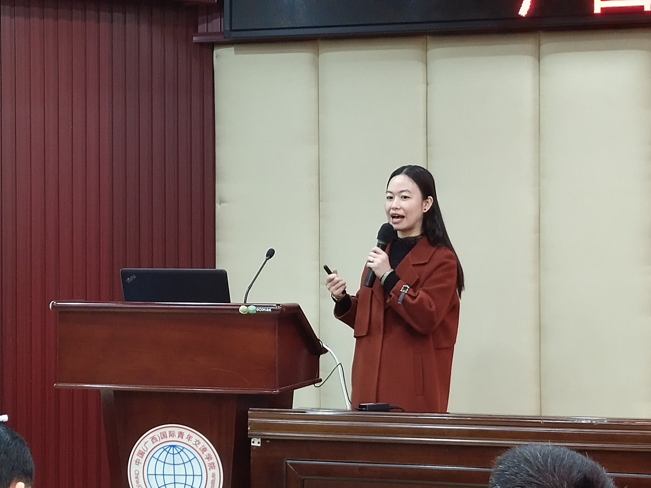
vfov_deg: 16.1
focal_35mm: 92
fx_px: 1730
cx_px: 326
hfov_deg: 21.3
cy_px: 244
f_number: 1.8
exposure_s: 1/50
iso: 306
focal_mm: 4.27
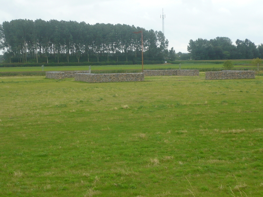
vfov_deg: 17.8
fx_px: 631
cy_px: 98
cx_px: 132
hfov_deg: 23.6
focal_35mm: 83
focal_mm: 9.1
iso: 100
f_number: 3.5
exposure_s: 1/160
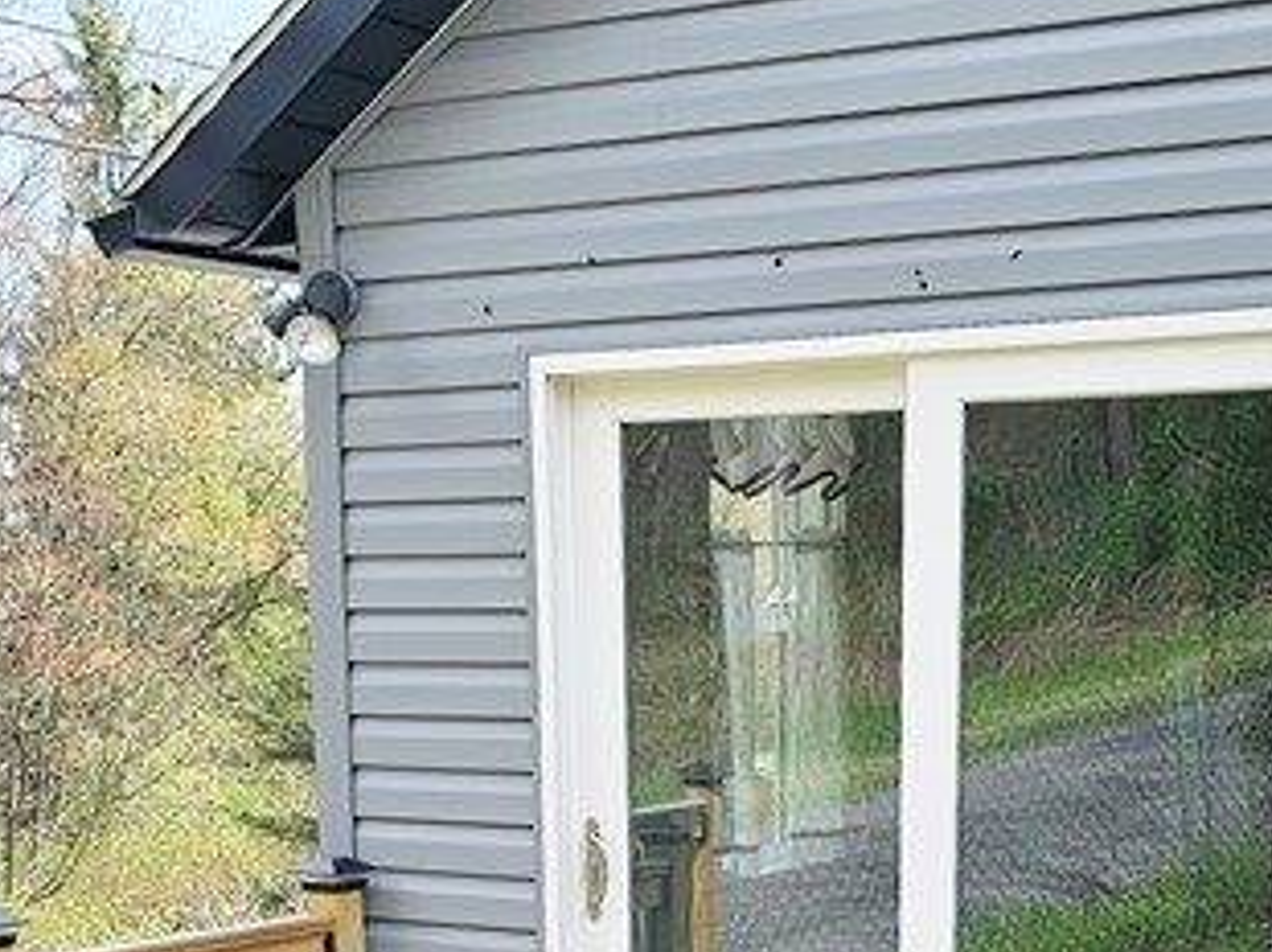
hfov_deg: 25.7
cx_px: 693
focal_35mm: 76
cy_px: 1247
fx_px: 2791
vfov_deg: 18.0
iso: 12
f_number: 1.7
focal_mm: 6.3
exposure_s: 1/571
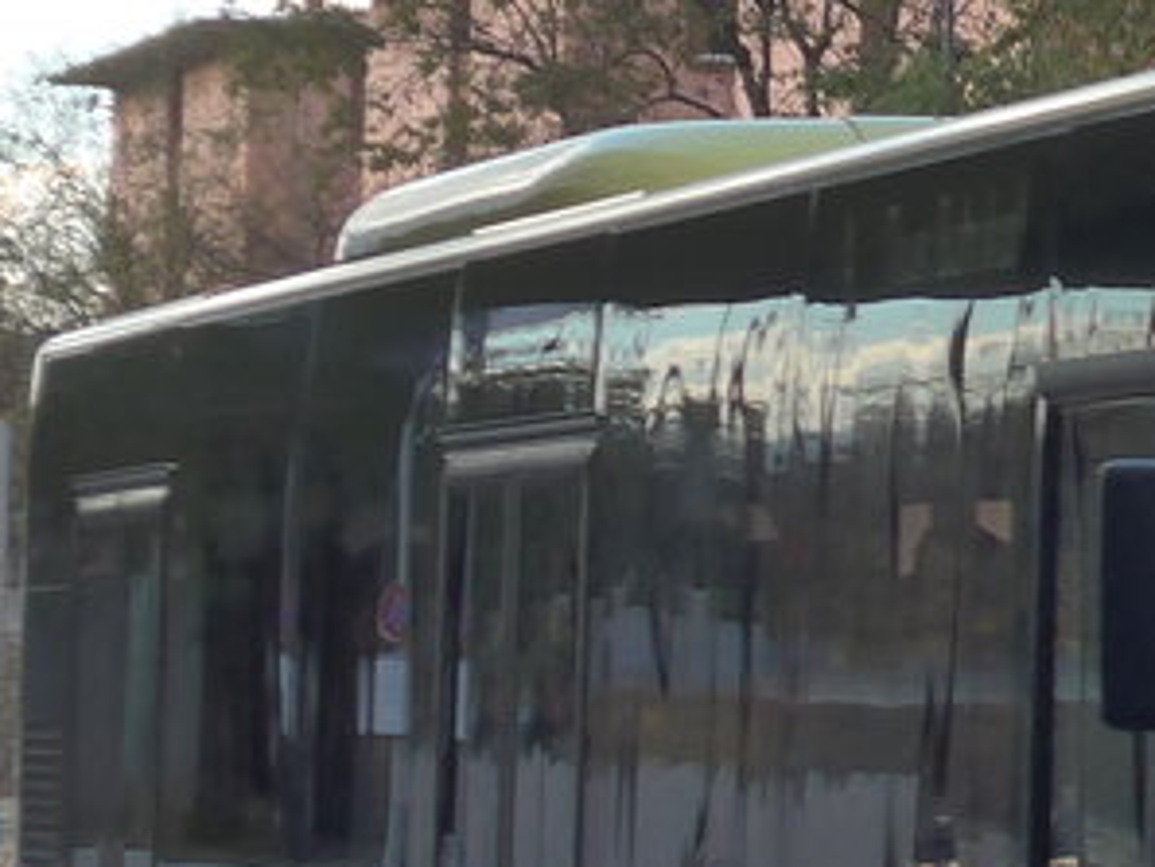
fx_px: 7944
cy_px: 587
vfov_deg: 6.2
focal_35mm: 238
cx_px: 1773
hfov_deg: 8.1
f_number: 3.5
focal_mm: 12
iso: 160
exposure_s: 1/250
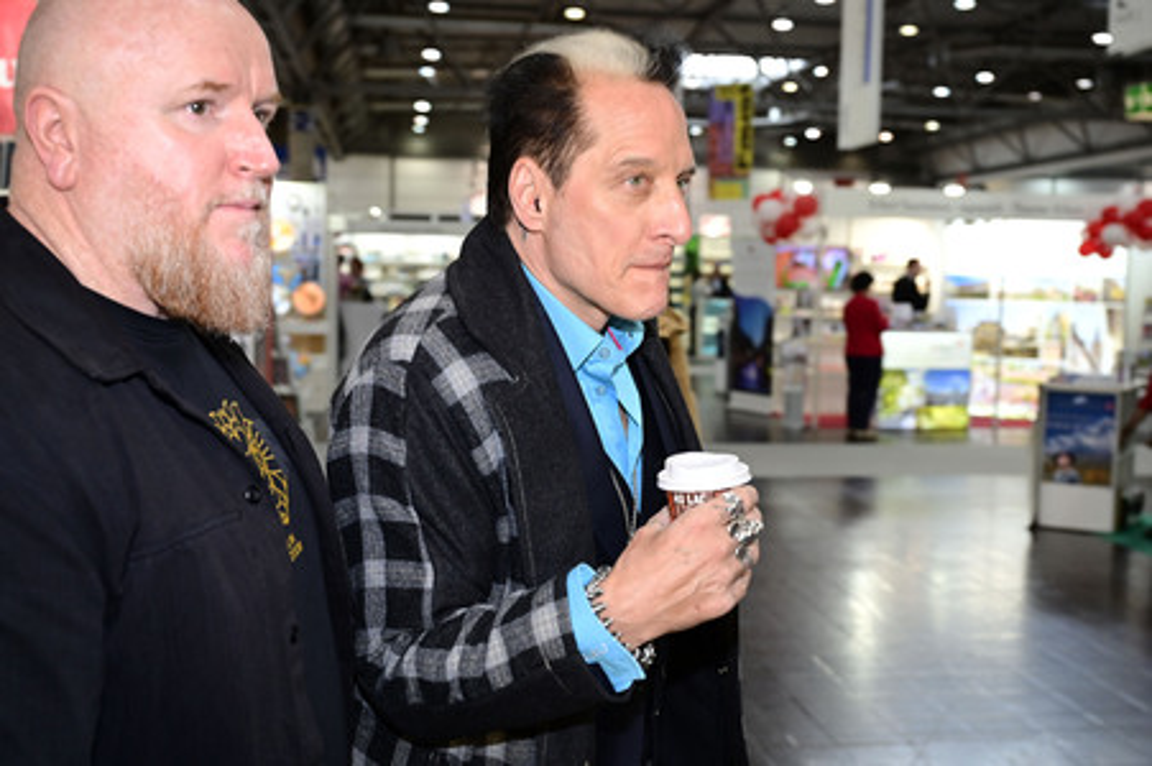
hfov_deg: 48.5
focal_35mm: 40
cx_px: 576
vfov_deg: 33.4
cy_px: 383
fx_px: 1279
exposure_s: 1/200
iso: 1600
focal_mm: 40
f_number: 4.5
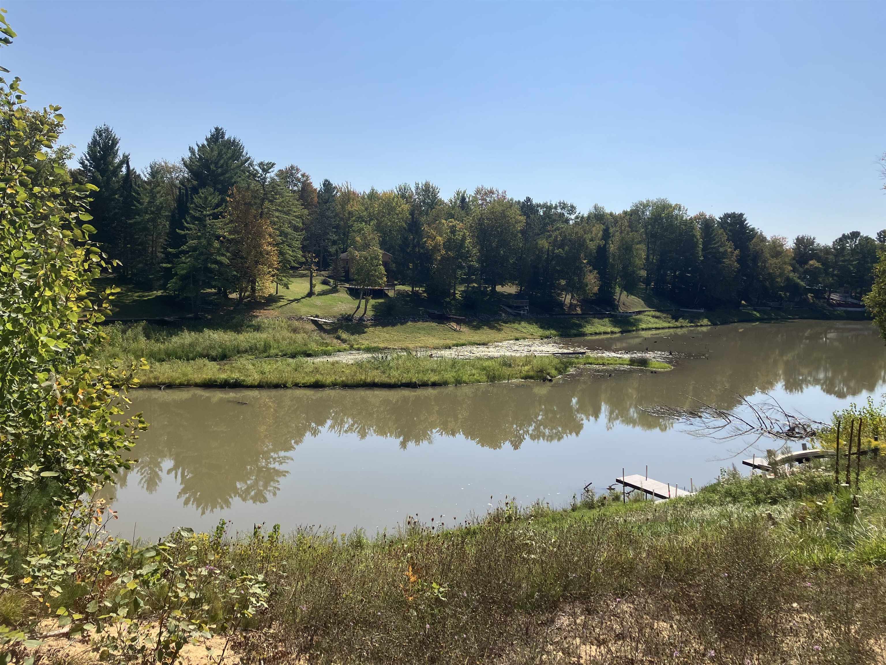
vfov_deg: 49.7
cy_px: 332
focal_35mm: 28
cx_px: 443
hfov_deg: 63.4
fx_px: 717
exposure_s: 1/3247
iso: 32
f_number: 1.8
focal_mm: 3.99
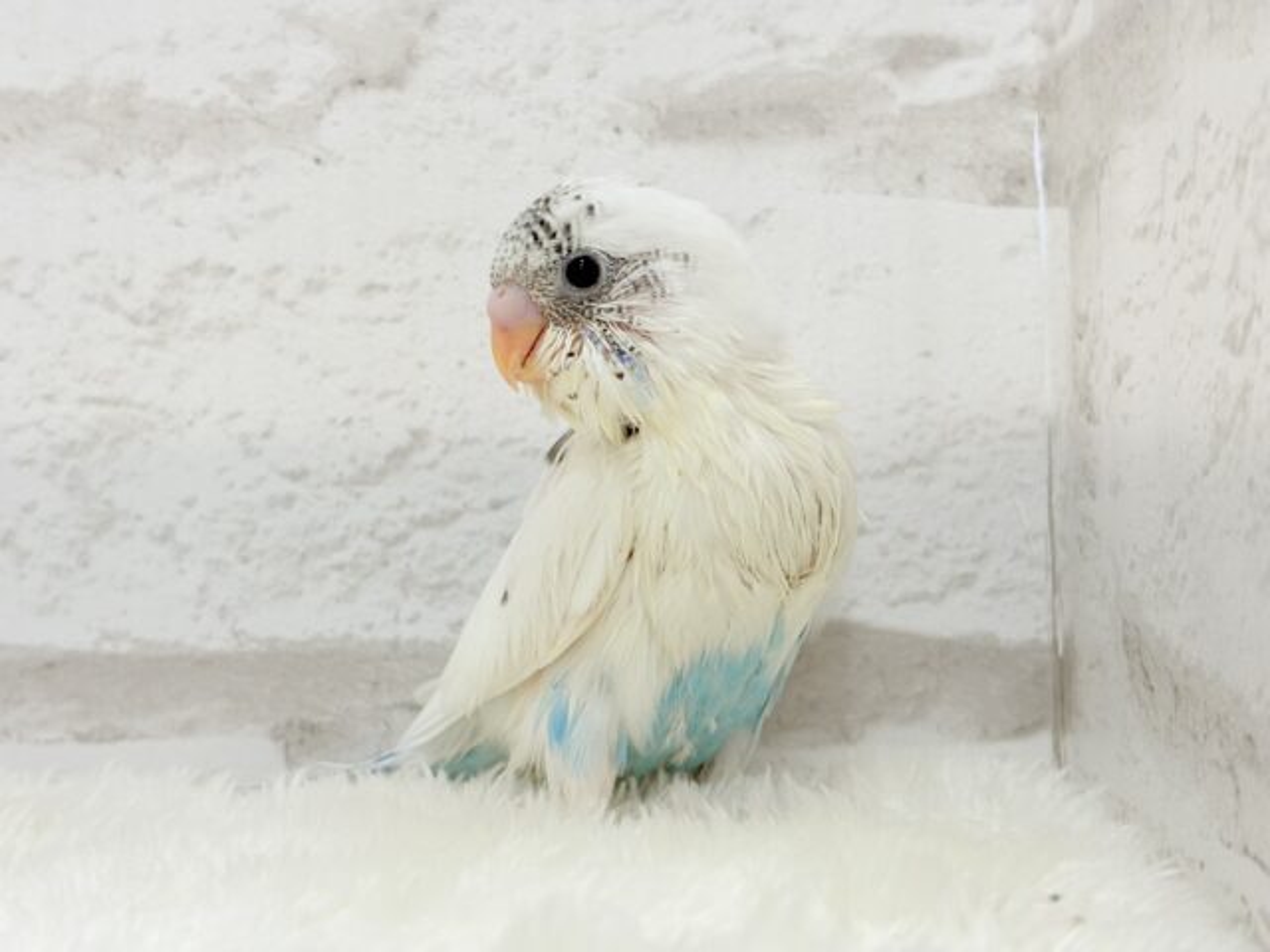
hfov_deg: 36.8
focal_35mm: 52
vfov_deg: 28.0
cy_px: 476
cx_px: 635
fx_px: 1908
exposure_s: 1/100
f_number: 1.6
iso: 80
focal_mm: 5.96
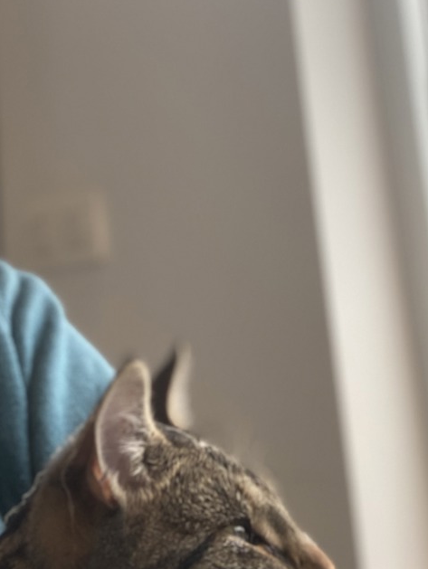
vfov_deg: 29.2
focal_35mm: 65
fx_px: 1070
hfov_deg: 22.5
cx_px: 128
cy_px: 120
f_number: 2.2
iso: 40
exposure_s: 1/100
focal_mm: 2.87
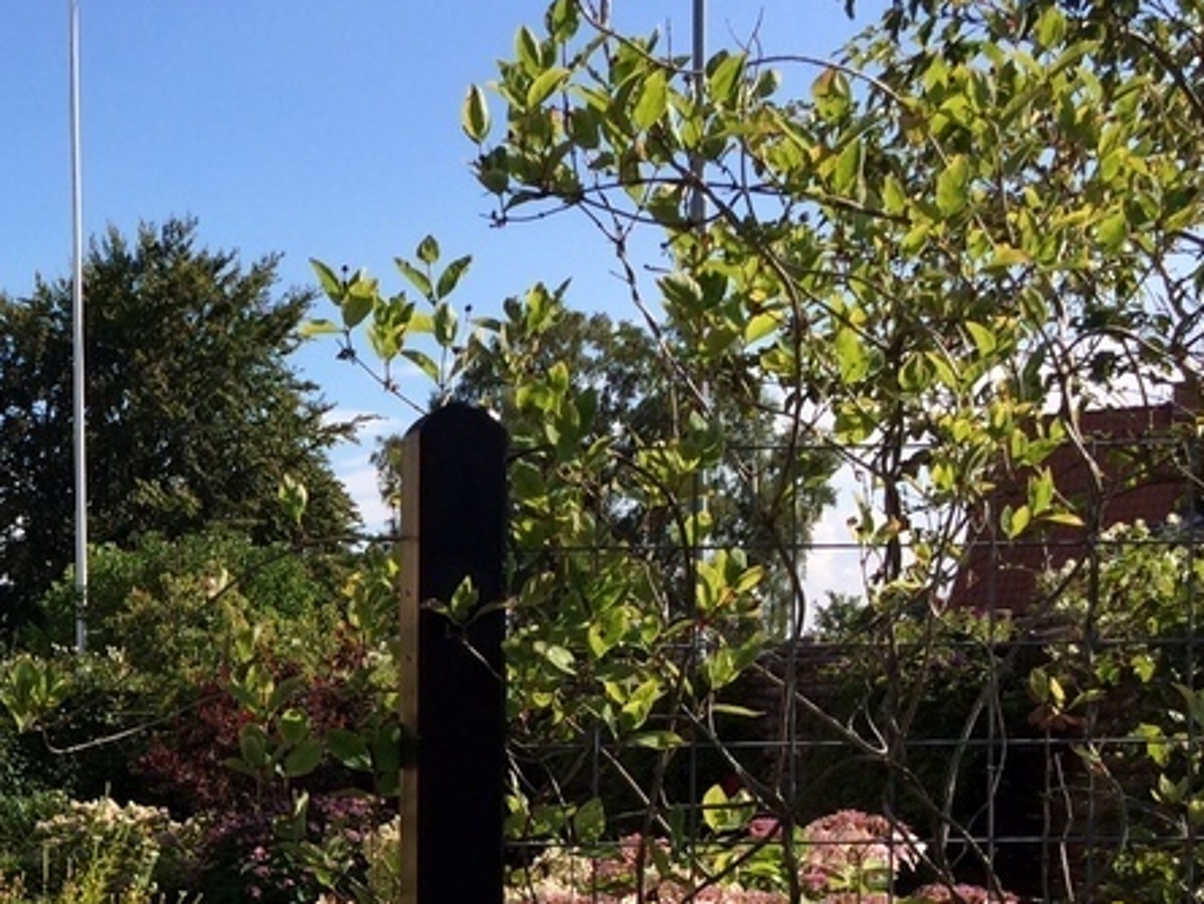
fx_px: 2401
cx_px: -135
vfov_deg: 20.9
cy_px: 820
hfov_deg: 25.9
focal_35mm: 69
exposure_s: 1/1709
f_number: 2.2
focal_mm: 4.12
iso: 32
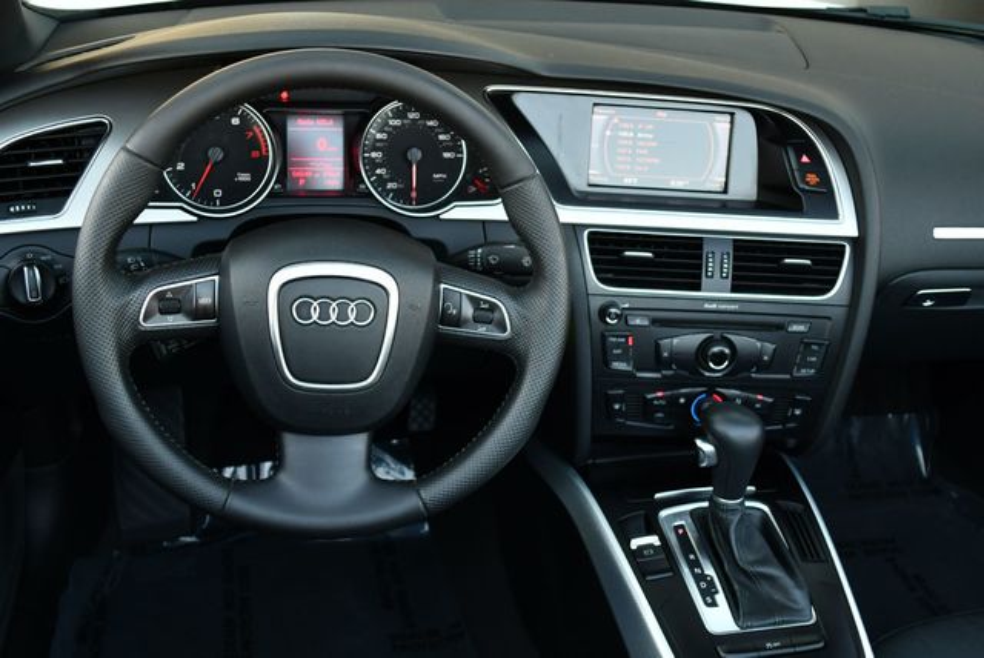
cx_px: 492
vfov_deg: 36.9
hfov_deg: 53.1
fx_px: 985
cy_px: 329
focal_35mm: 36
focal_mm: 18
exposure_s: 1/250
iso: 560
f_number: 3.5
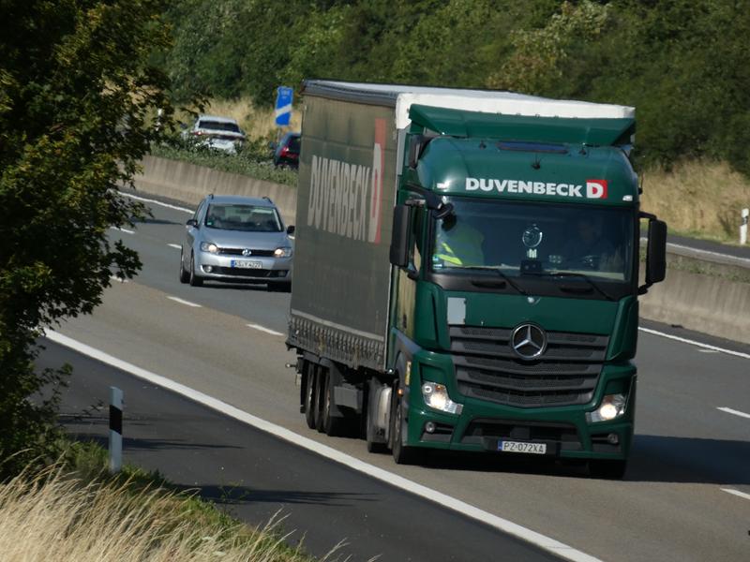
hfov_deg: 2.6
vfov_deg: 2.0
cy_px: 281
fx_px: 16401
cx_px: 375
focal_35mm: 757
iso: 80
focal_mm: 135.6
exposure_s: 1/640
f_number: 5.6
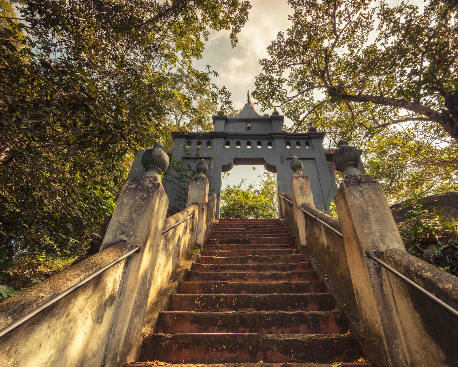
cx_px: 235
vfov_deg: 51.5
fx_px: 380
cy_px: 185
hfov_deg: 62.2
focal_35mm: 28
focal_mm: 3.81
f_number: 2.2
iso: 50
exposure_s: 1/1100
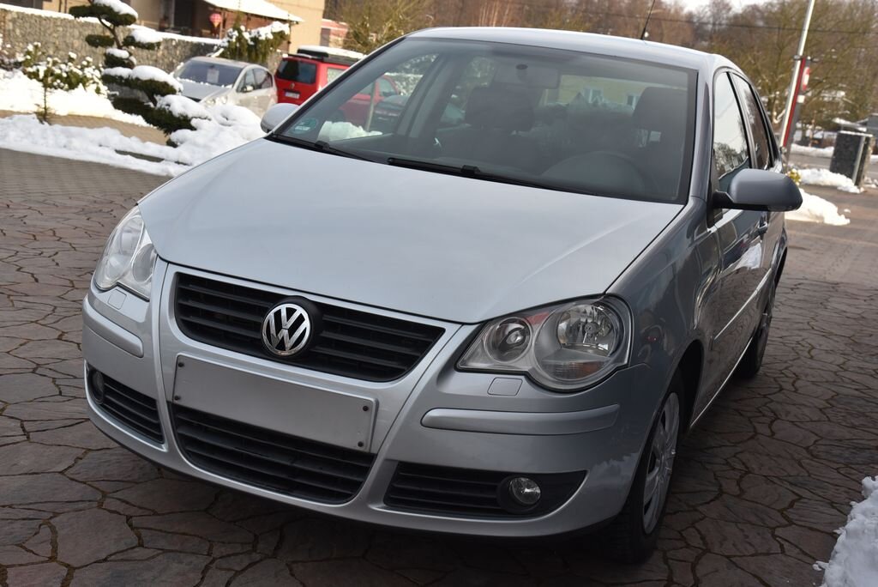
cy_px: 294
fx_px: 1171
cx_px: 439
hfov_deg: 41.1
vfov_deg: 28.1
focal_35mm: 48
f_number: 8
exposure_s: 1/250
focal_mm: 48
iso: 500
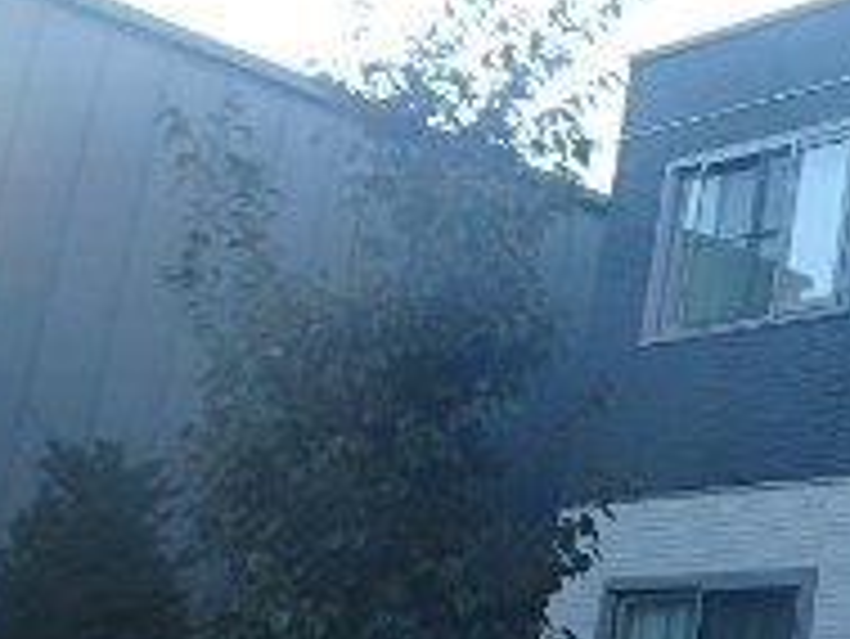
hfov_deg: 22.2
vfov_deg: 20.6
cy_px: 472
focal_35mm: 71
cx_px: 1304
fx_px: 1745
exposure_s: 1/125
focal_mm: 3.7
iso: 125
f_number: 3.5
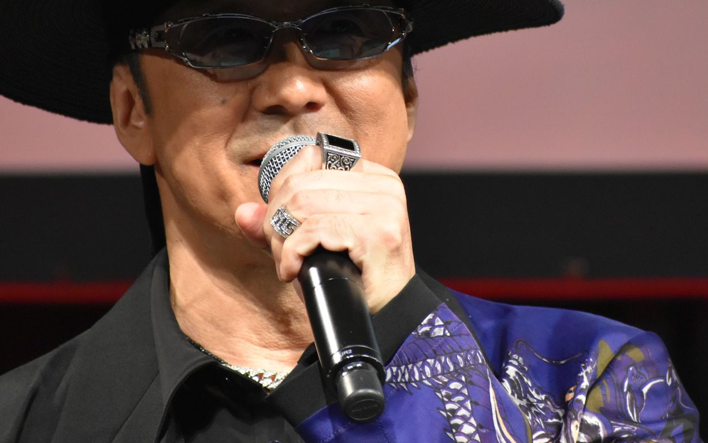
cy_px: 124
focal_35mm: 671
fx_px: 12949
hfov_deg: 3.1
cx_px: 373
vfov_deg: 2.0
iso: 2800
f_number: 6.3
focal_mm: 280
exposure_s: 1/125
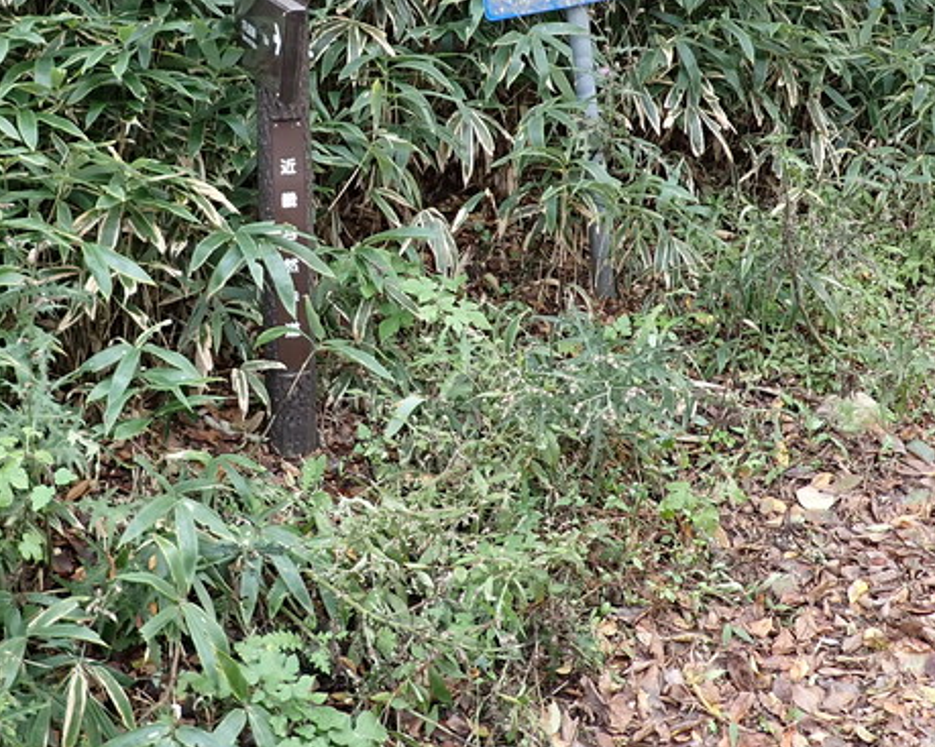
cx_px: 348
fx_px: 1411
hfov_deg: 36.4
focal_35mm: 51
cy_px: 212
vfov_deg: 29.3
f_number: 2
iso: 100
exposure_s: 1/125
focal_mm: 4.5
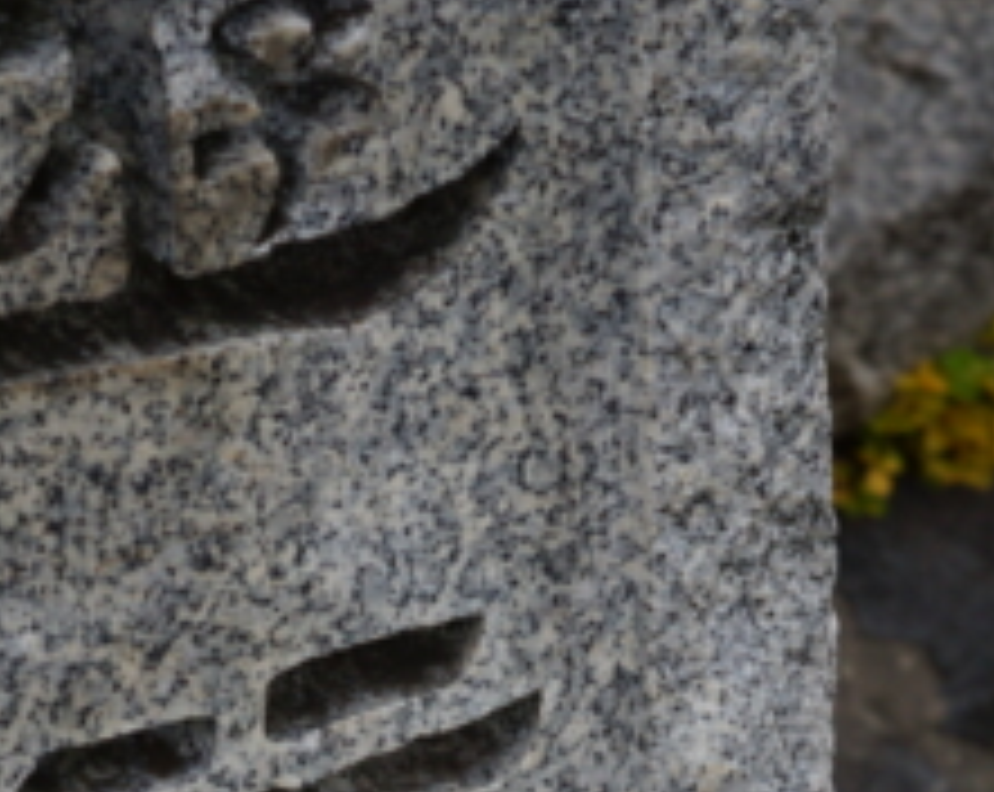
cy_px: 970
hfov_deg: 10.8
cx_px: 373
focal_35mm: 179
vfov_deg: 8.5
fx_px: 5248
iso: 100
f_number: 7.1
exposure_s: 1/200
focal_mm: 35
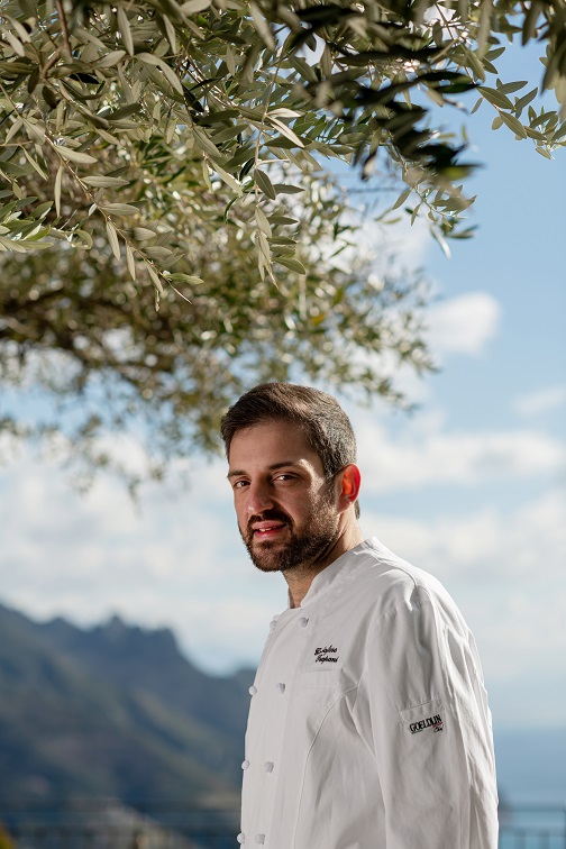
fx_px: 2004
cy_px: 424
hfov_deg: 16.1
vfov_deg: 23.9
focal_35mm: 85
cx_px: 283
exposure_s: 1/1000
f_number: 3.2
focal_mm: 85
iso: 64
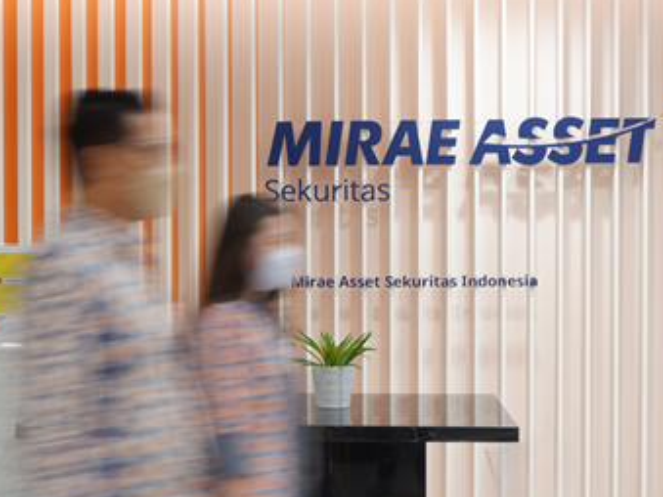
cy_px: 291
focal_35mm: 61
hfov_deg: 31.7
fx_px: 1168
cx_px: 319
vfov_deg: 24.0
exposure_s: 1/13
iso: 250
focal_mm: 28
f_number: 4.5
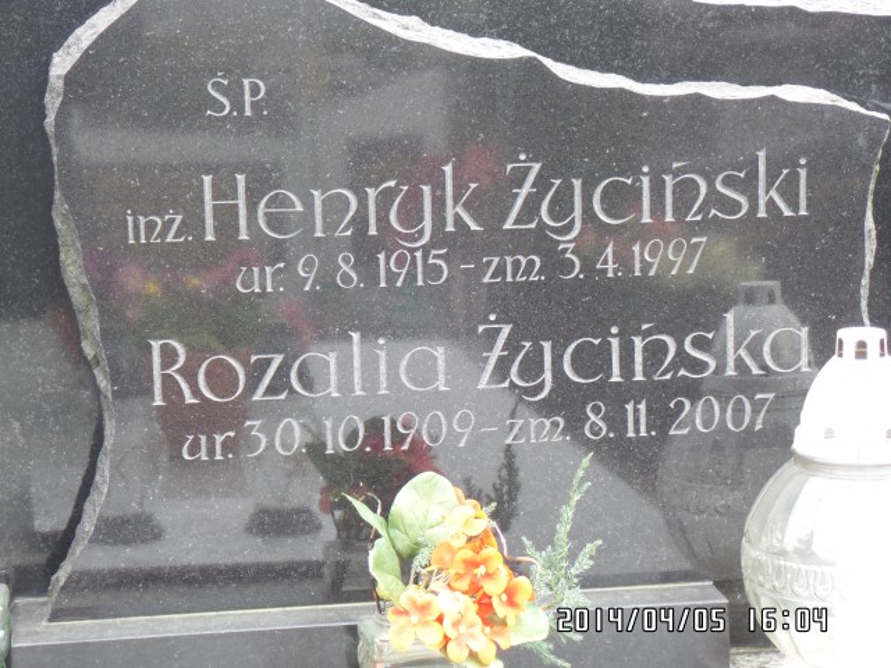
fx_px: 2934
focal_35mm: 114
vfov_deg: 13.0
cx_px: 446
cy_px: 334
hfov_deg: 17.3
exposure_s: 1/60
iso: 320
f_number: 4
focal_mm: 20.3
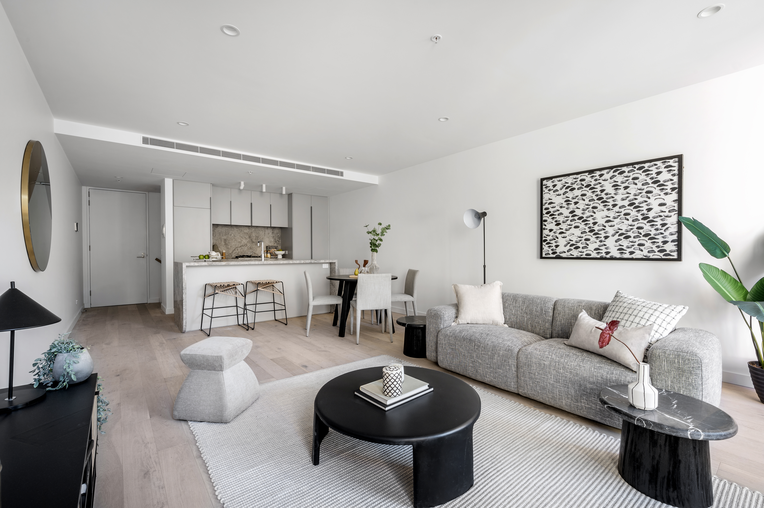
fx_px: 339
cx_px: 382
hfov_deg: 96.8
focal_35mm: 16
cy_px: 254
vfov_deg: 73.7
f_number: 11
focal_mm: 16
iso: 100
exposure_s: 5
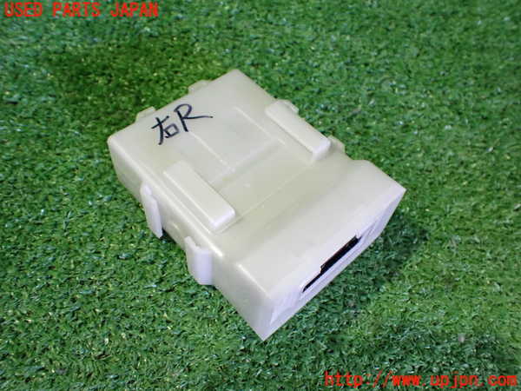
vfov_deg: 46.8
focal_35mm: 30
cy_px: 196
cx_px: 260
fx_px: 452
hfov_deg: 60.0
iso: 800
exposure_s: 1/40
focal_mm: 5.4
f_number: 2.3
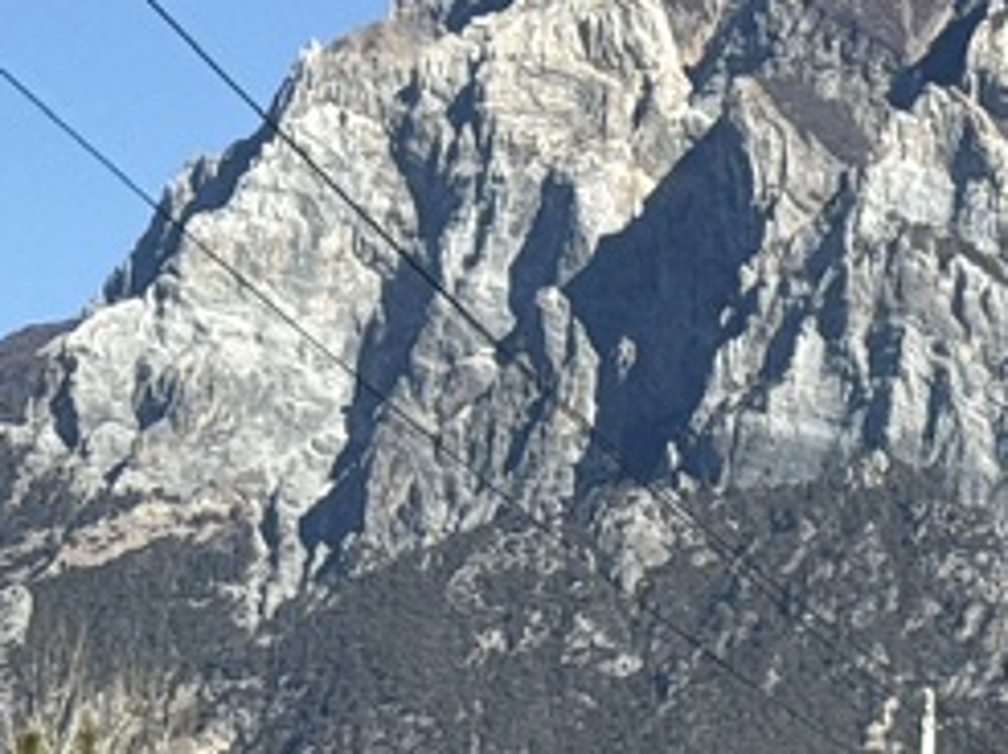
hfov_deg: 9.6
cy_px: 229
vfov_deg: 7.4
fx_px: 5818
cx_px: 1516
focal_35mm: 200
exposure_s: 1/2415
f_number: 1.78
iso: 64
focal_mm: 6.76
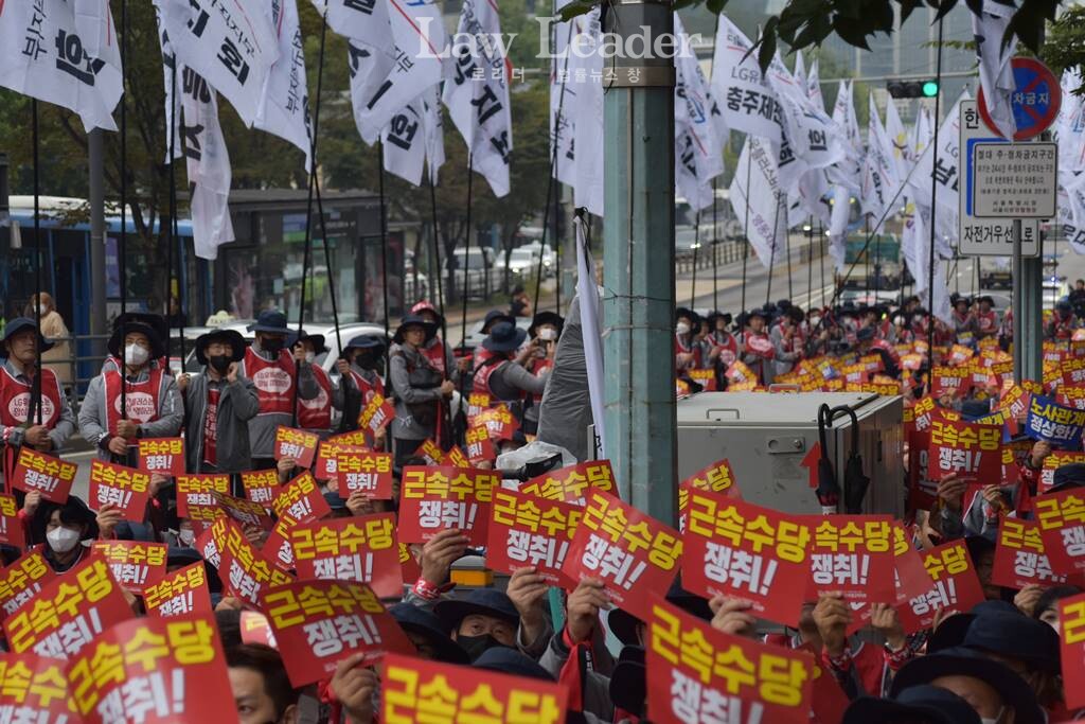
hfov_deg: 20.9
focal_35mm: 98
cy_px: 362
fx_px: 2939
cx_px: 542
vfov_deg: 14.0
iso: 250
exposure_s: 1/400
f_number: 5
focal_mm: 65
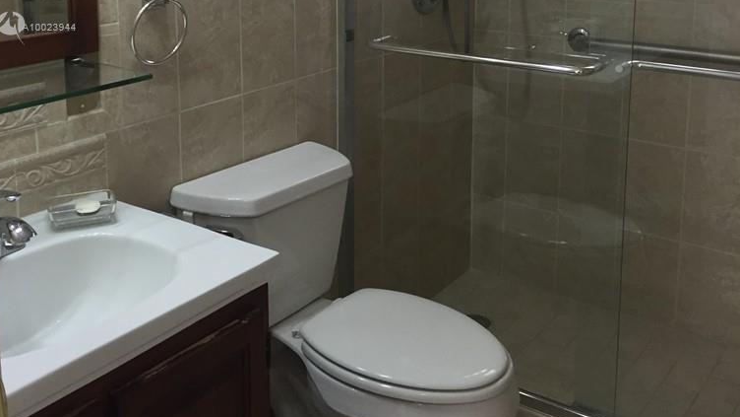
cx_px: 370
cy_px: 28
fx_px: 844
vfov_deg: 26.6
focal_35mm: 43
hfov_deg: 47.4
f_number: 2.2
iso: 50
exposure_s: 1/30
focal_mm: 4.15
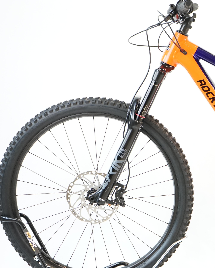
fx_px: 883
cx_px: 257
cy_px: 122
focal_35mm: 111
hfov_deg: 13.5
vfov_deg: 17.3
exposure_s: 1/200
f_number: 5
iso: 2000
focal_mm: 60
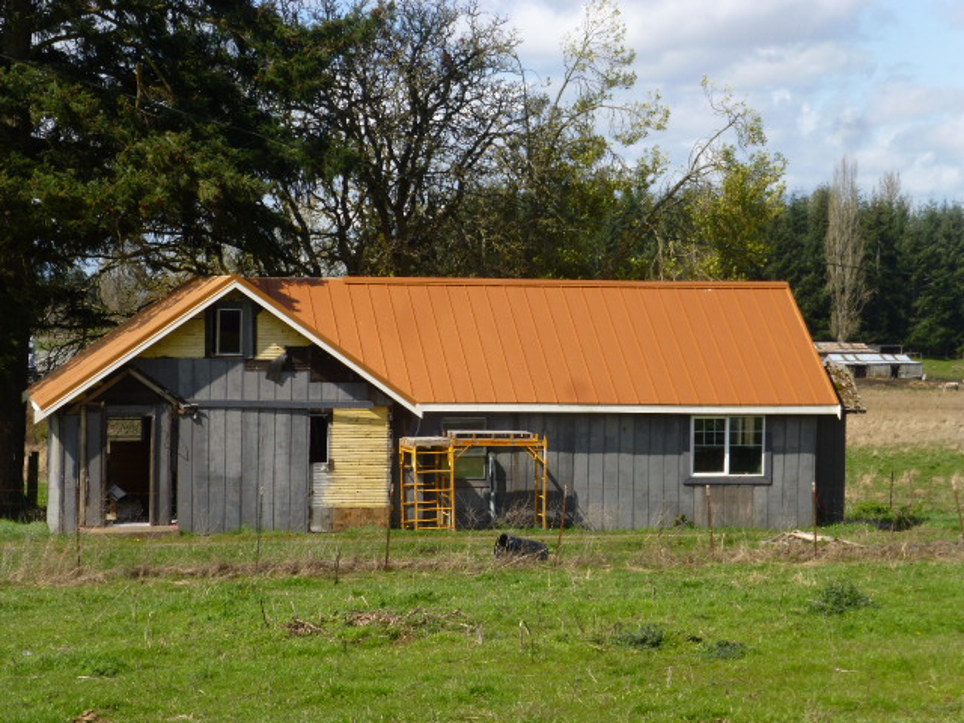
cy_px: 362
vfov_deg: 16.4
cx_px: 482
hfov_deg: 21.8
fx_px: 2506
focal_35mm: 90
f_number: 5.2
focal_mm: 16.1
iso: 100
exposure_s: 1/500
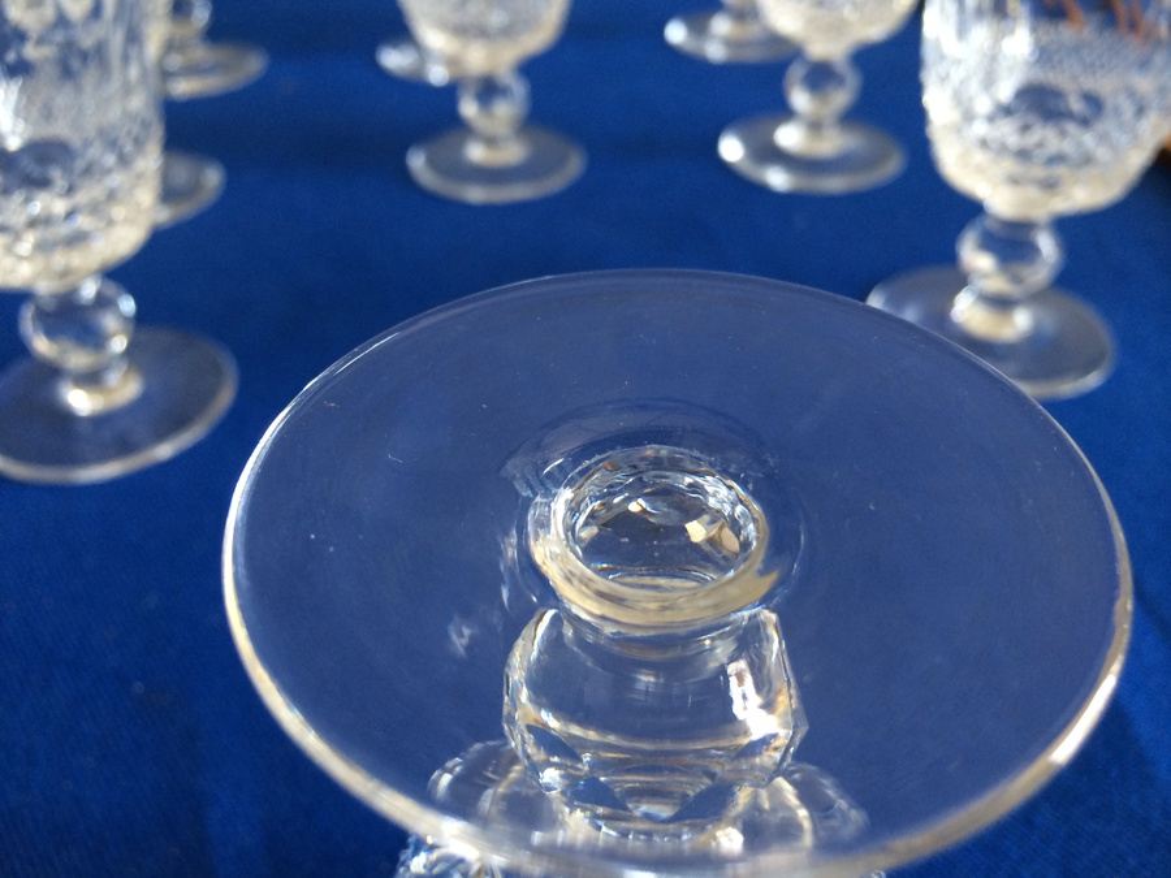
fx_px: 1015
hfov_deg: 60.0
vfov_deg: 46.8
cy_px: 439
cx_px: 586
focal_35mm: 30
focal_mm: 4.12
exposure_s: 1/30
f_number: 2.2
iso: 64
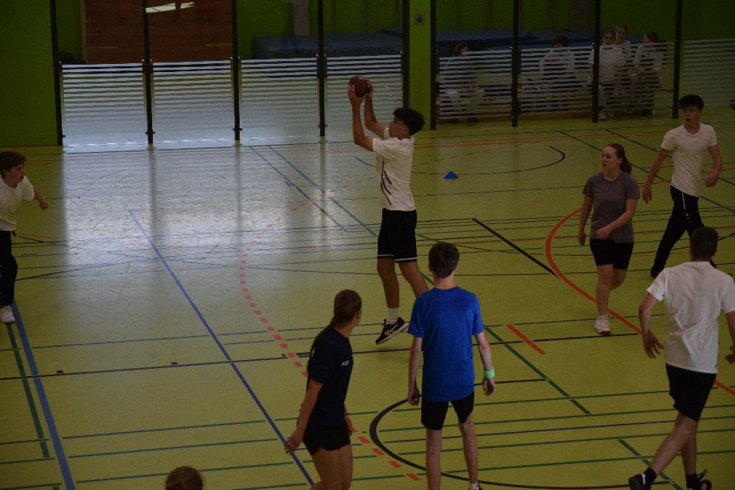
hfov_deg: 19.5
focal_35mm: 105
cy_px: 245
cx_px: 368
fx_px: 2144
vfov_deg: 13.0
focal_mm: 70
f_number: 4
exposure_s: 1/500
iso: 1600
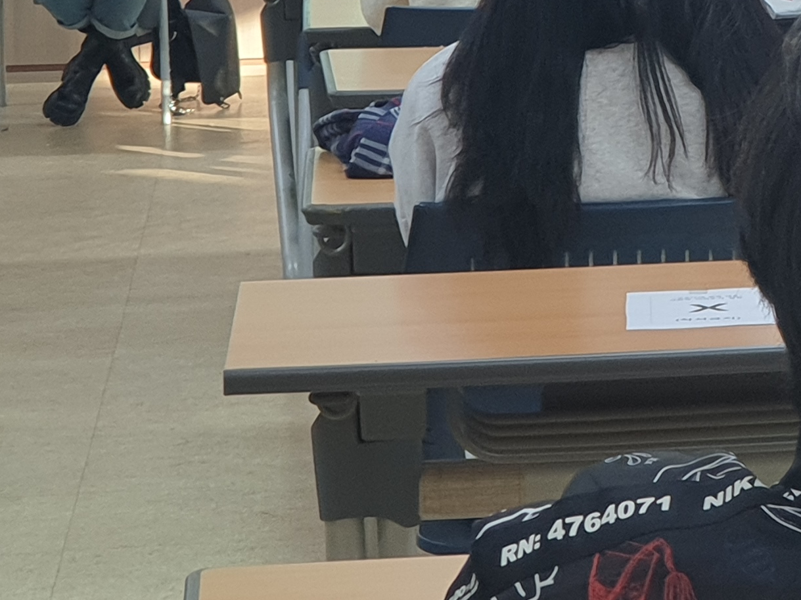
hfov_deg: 11.0
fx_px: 3980
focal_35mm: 172
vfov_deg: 8.5
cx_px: 1214
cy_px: -234
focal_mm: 6
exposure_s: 1/30
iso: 100
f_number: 2.4
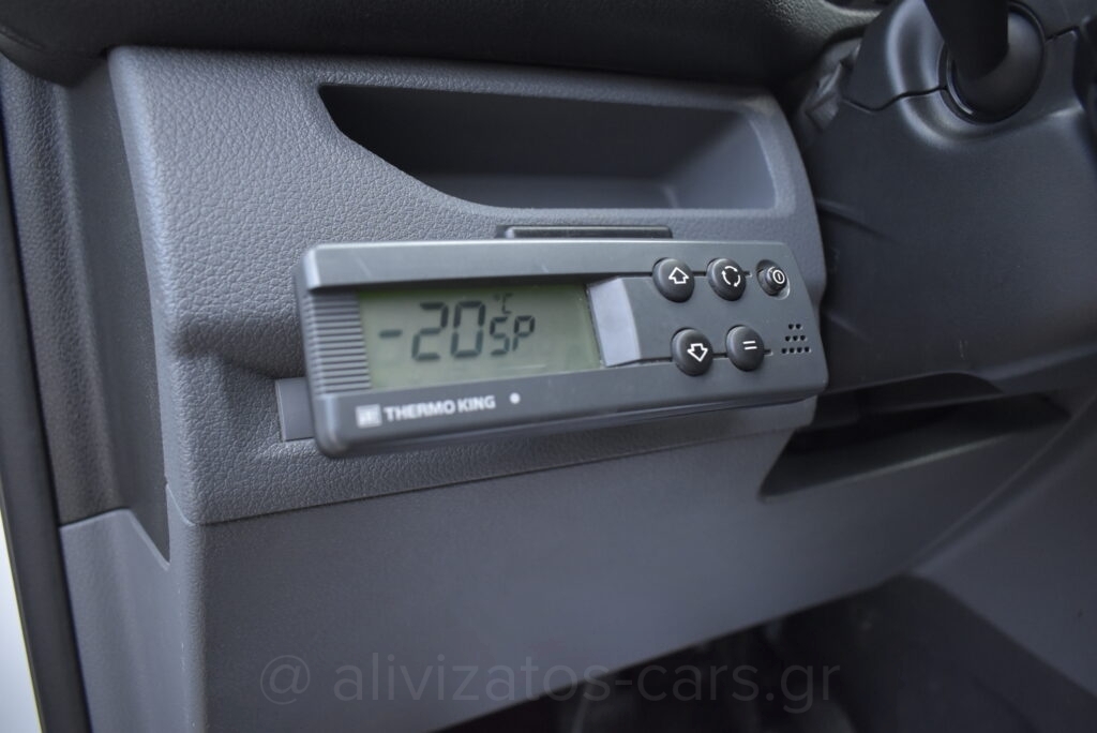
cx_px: 548
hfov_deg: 67.4
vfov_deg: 48.0
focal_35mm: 27
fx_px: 823
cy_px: 366
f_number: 3.5
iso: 1600
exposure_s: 1/500
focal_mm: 18
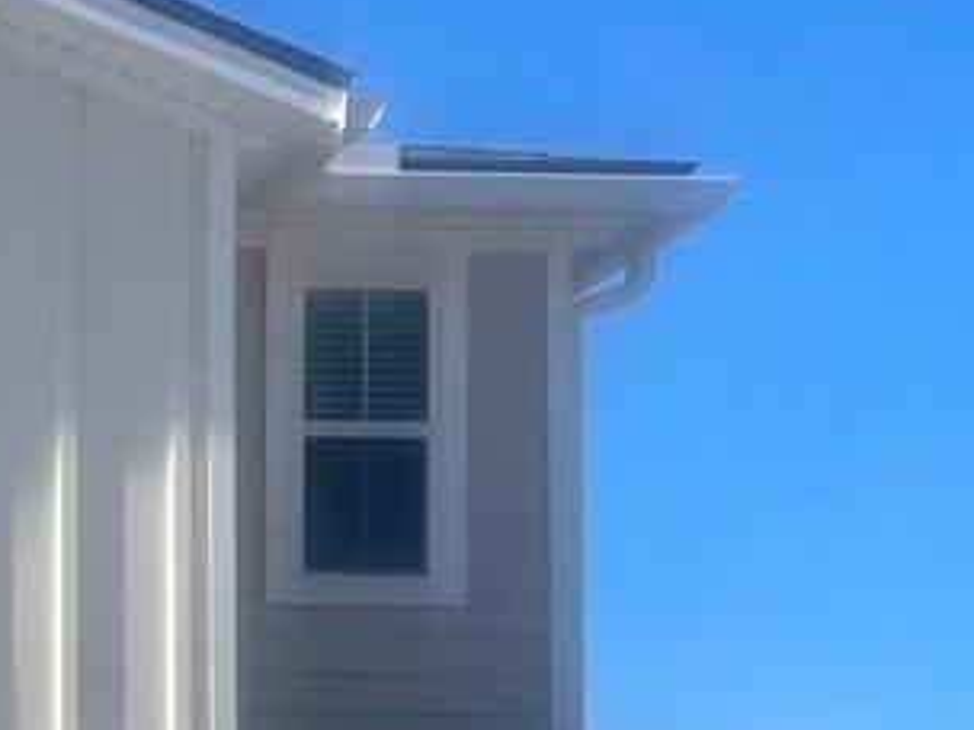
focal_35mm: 137
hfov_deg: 12.1
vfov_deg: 10.4
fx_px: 3855
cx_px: -1221
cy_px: 1178
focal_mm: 5.1
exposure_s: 1/3448
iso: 32
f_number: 1.6
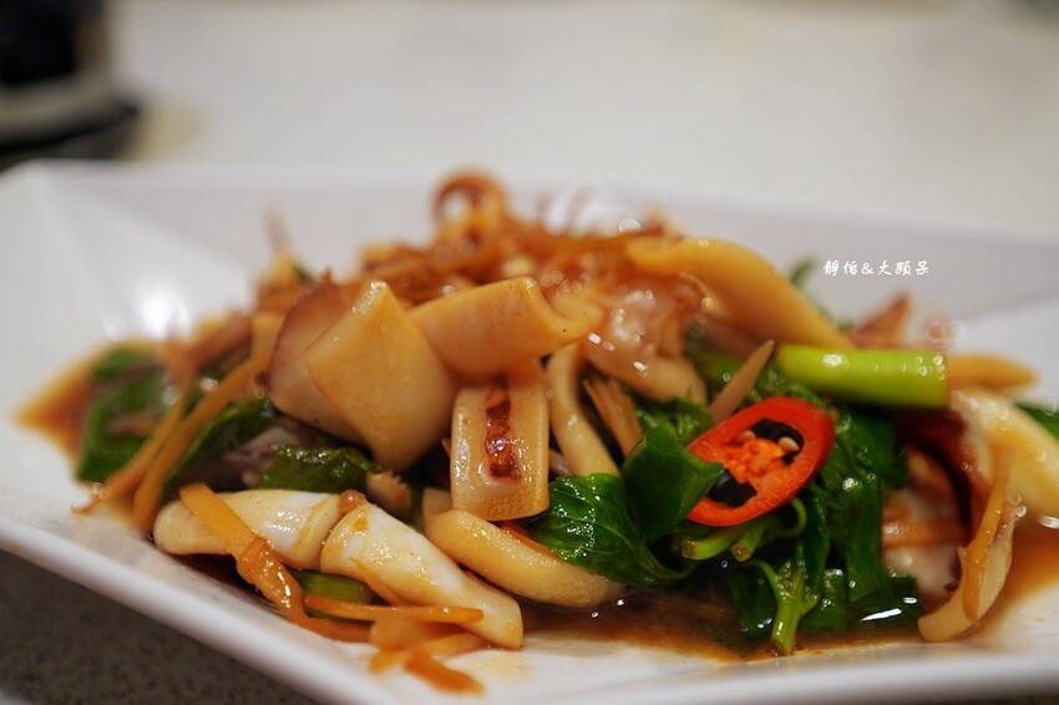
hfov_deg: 65.5
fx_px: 823
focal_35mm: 28
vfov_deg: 46.4
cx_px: 530
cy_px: 352
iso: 160
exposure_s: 1/30
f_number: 2.8
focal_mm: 28
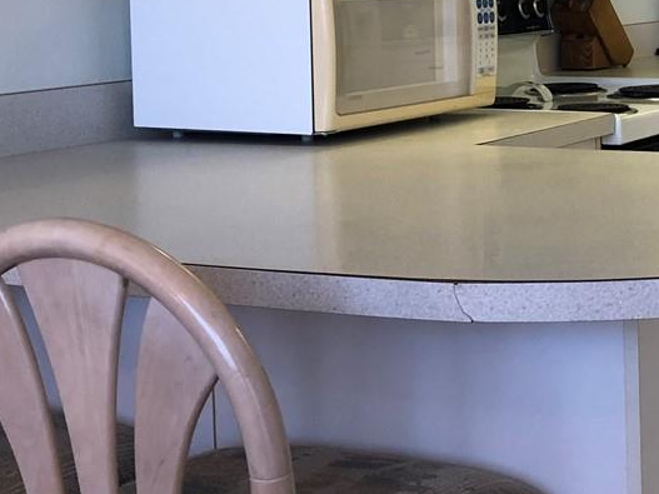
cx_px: 641
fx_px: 1618
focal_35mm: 85
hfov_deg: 22.2
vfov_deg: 17.2
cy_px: 95
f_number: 1.8
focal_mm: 3.99
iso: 25
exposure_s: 1/40
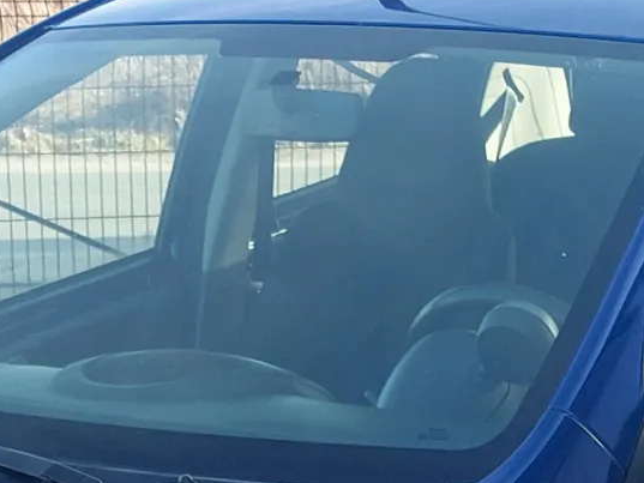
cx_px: 380
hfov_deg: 13.6
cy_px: 751
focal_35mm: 145
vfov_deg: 9.9
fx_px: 2698
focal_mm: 4.6
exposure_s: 1/100
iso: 25
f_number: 1.8
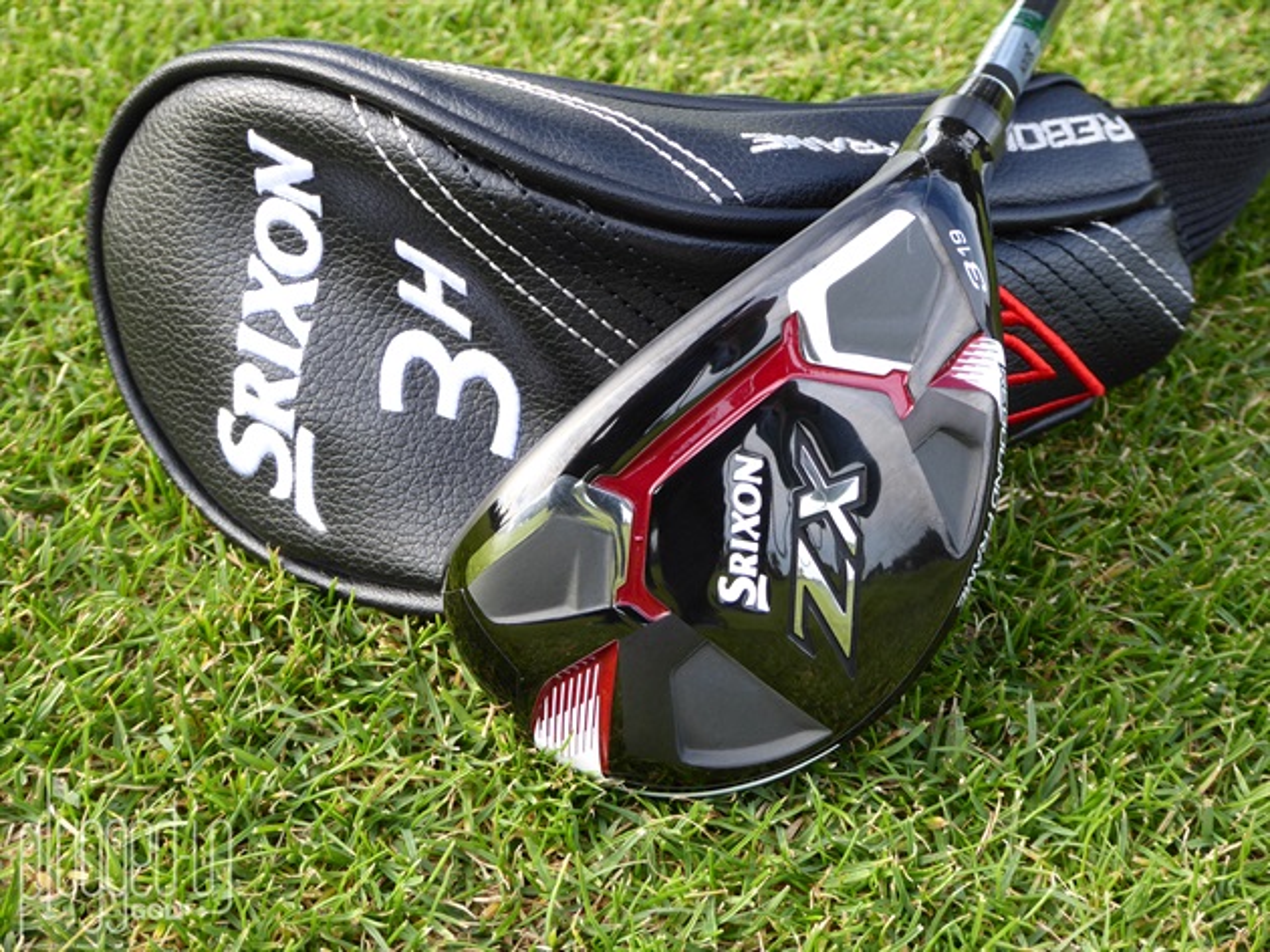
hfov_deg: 32.2
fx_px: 2200
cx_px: 635
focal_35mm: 60
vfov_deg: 24.4
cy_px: 476
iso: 100
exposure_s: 1/60
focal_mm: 10.3
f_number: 4.2
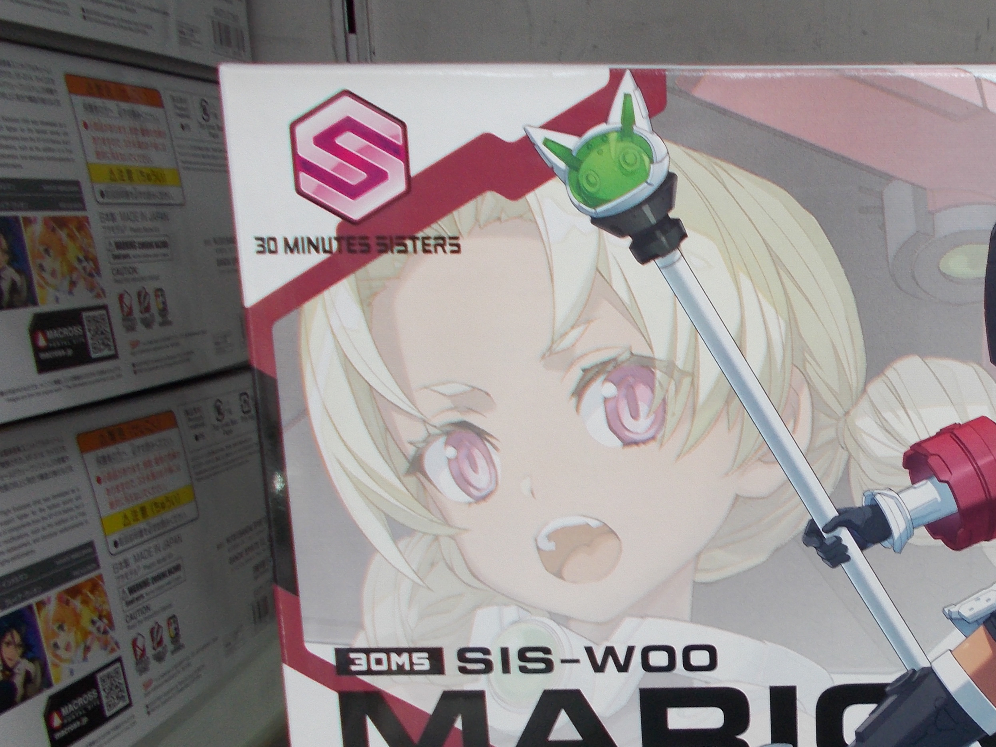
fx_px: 1381
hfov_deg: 37.1
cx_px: 901
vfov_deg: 29.8
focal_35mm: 48
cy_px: 547
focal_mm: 4.6
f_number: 3.2
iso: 80
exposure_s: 1/25
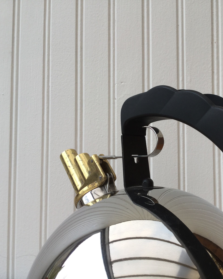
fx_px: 338
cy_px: 141
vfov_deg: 44.8
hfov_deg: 36.0
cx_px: 156
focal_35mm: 41
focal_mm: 3.3
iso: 25
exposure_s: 1/50
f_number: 2.4
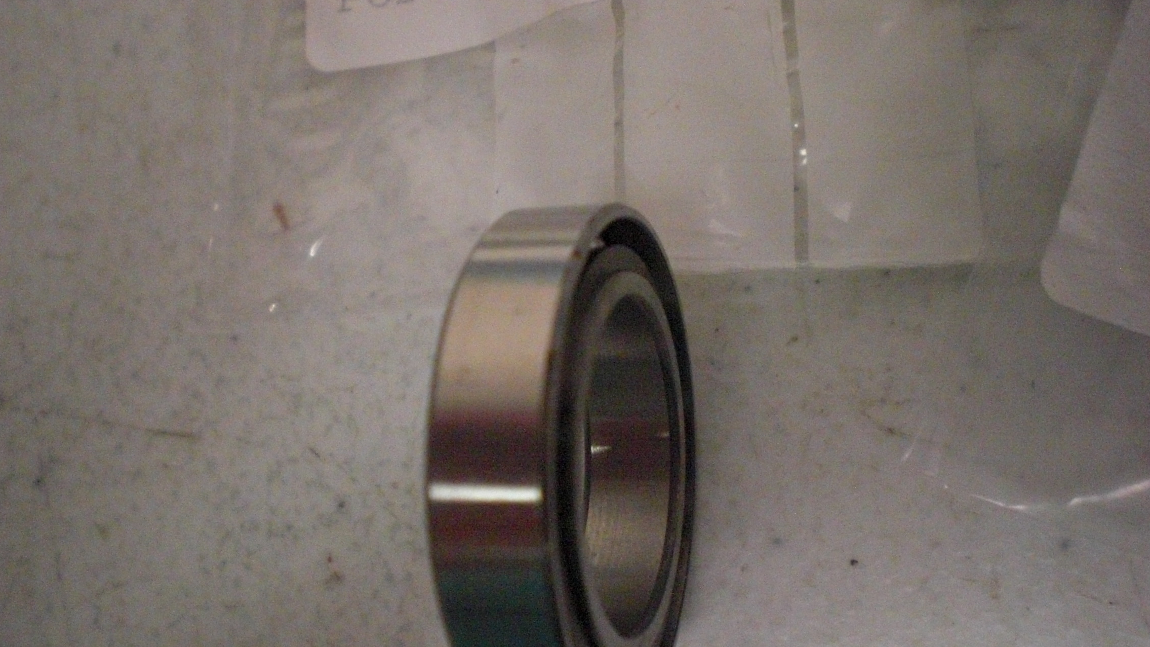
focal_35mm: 42
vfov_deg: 28.3
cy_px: 383
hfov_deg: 48.4
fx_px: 1281
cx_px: 570
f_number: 3.1
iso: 800
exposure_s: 1/125
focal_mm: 6.3
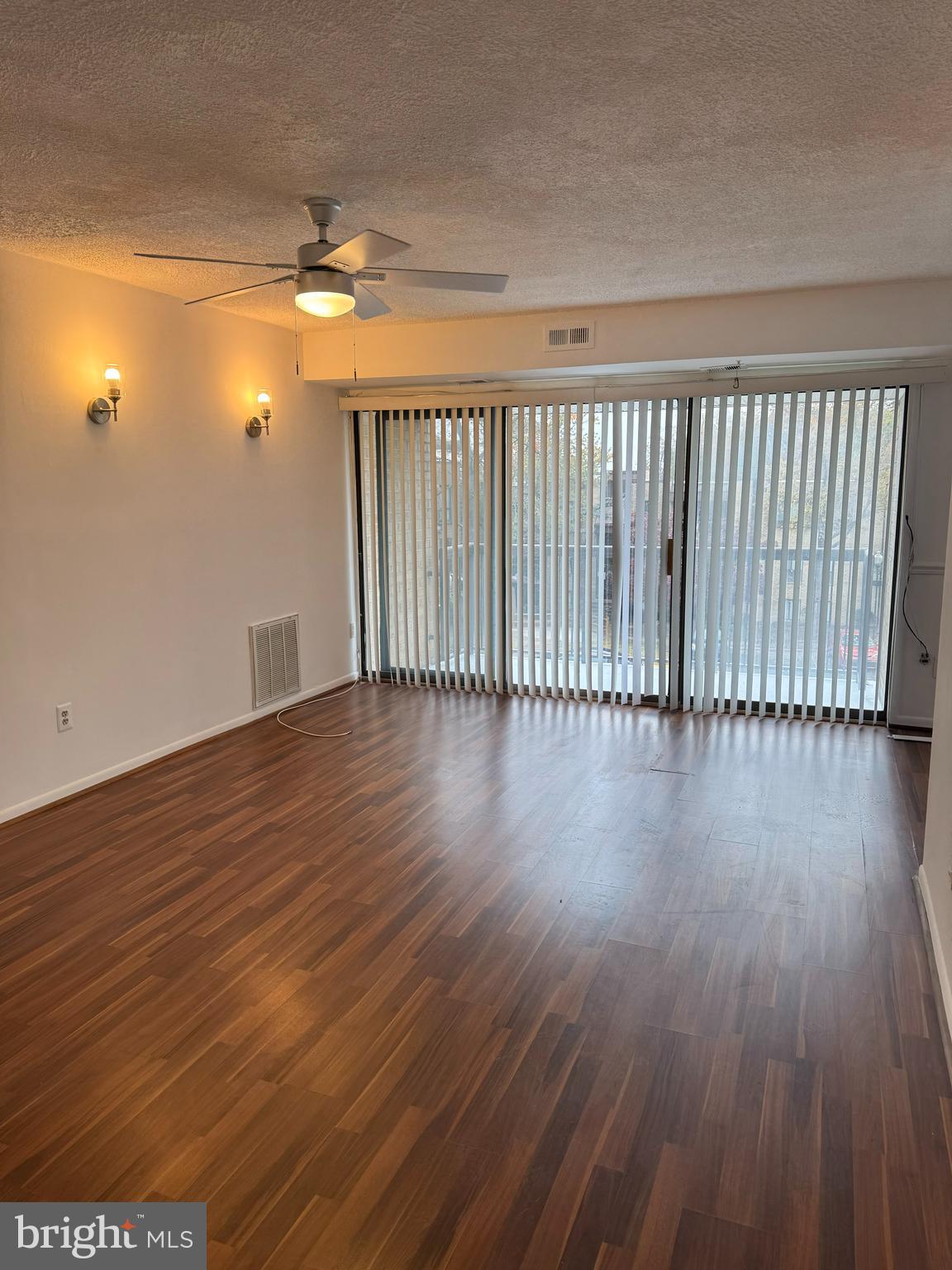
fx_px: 880
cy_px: 635
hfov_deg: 56.8
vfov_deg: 71.6
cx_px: 476
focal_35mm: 24
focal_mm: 6.76
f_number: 1.78
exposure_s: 1/137
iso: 50
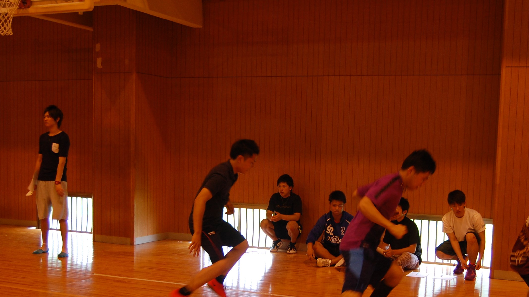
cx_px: 293
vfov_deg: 23.4
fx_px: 712
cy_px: 222
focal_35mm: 51
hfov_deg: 40.7
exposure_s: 1/50
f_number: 3.8
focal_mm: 23
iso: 400
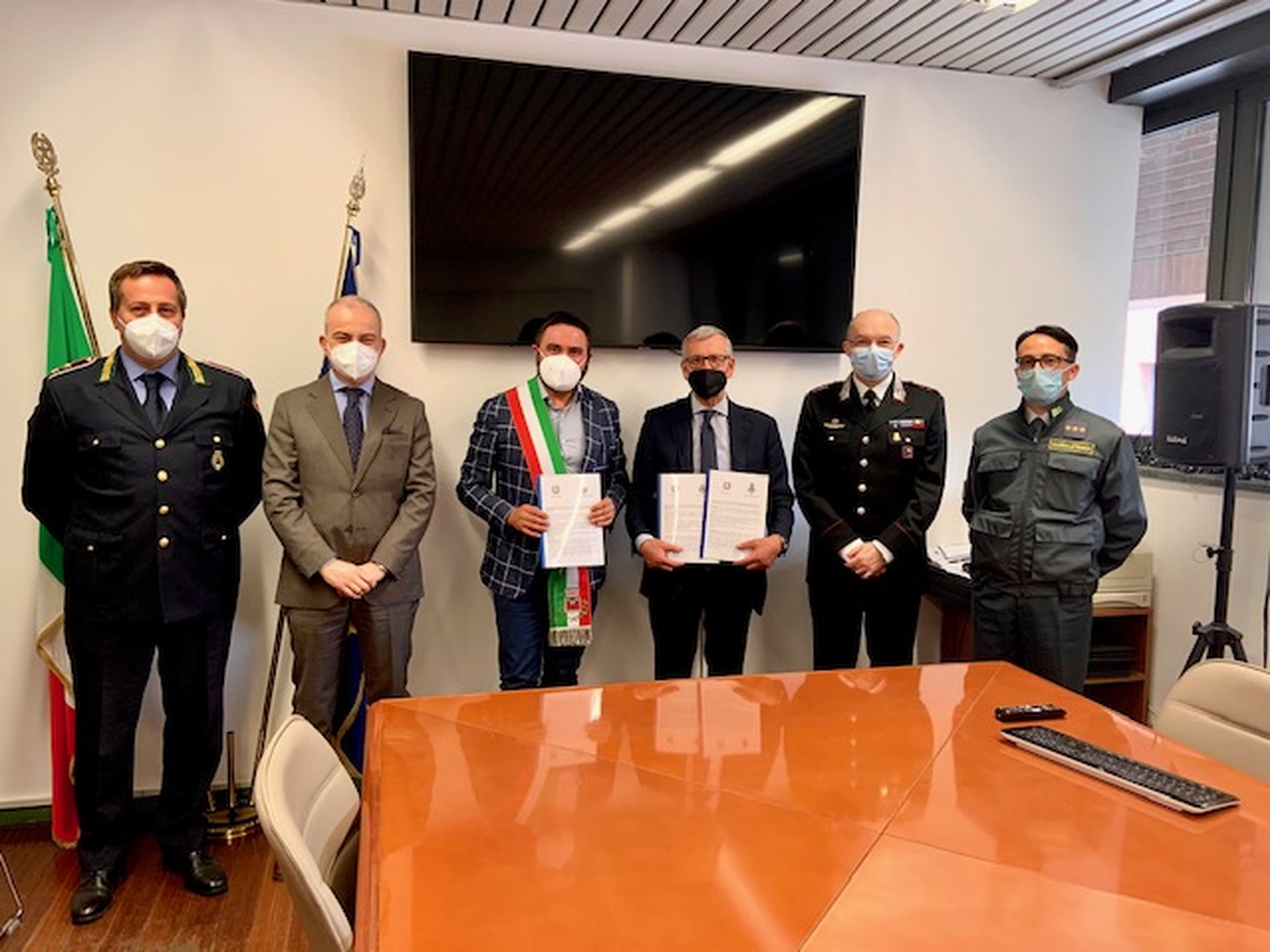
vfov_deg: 53.1
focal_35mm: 26
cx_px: 635
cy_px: 476
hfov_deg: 67.3
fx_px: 954
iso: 80
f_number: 1.8
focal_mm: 4.25
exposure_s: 1/50
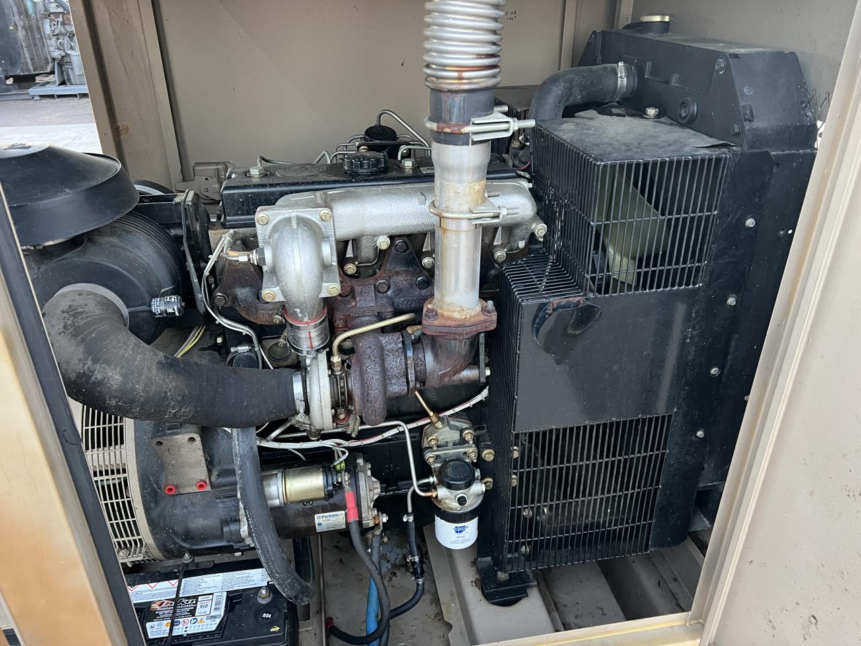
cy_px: 323
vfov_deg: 53.1
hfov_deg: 67.3
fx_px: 647
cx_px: 430
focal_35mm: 26
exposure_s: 1/60
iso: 200
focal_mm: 5.7
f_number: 1.5
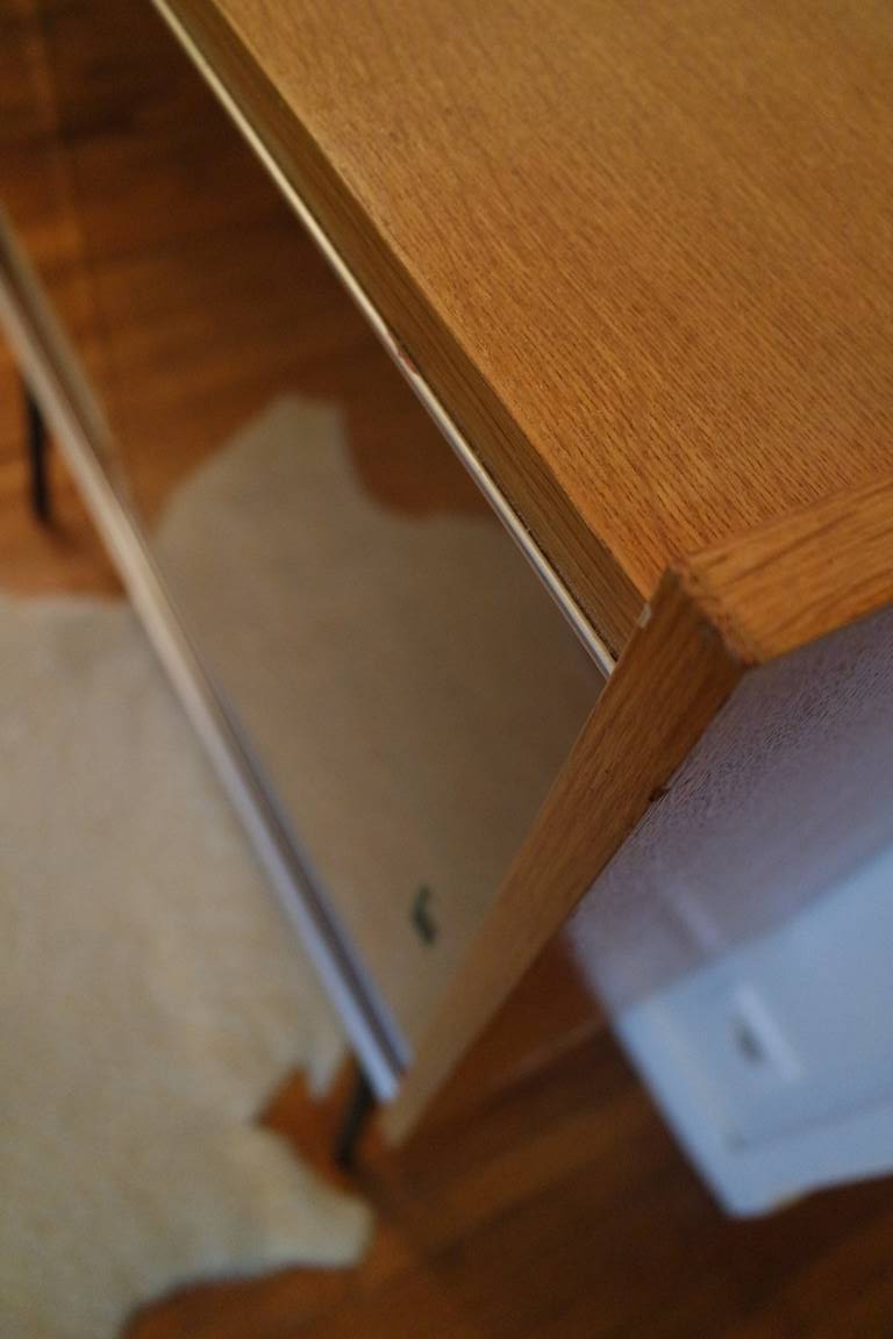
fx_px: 1116
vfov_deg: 61.9
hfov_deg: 43.6
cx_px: 446
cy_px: 670
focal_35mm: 30
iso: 3200
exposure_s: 1/40
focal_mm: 20
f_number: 3.5
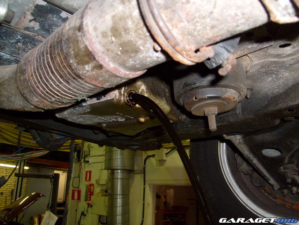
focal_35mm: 35
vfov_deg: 40.7
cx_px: 150
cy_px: 112
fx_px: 302
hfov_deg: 52.6
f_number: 2.8
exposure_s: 1/45
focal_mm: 5.8
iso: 100
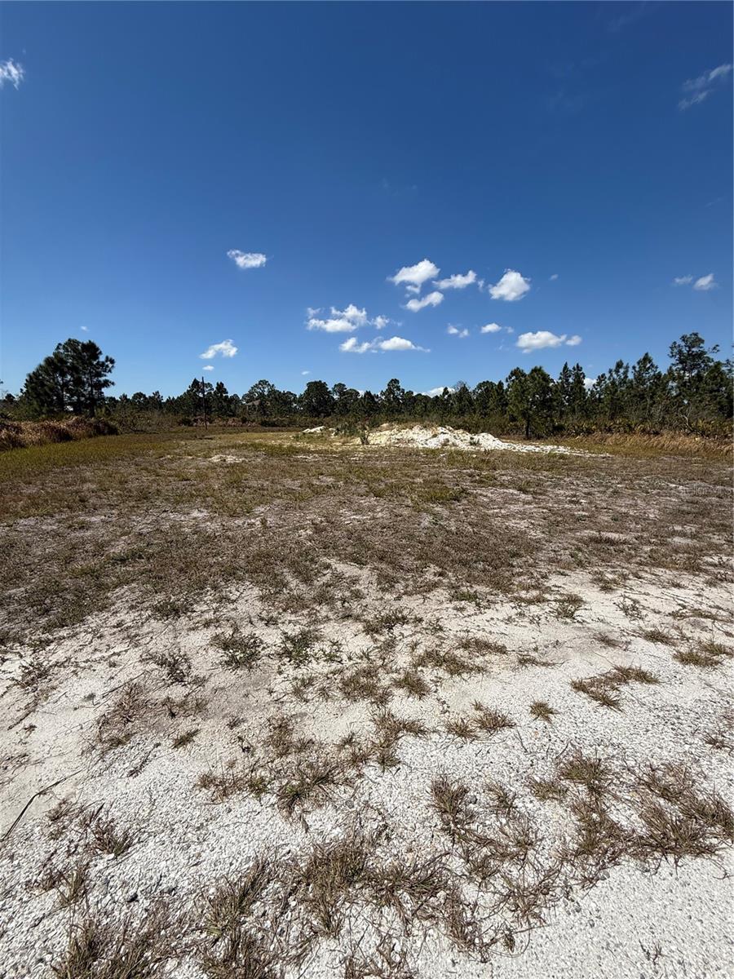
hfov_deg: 85.7
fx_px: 396
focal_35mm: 14
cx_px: 367
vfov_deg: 102.1
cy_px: 490
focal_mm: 2.22
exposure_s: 1/3663
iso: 50
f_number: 2.2
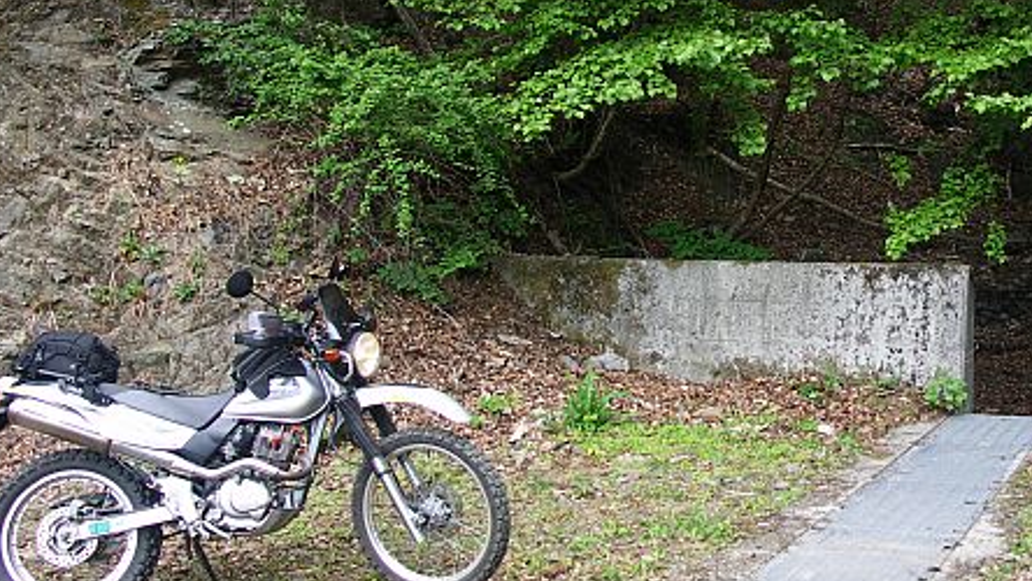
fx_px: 1204
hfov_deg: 45.5
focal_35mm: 44
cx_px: 714
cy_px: 230
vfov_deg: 27.1
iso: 50
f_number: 2.8
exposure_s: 1/50
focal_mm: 7.2
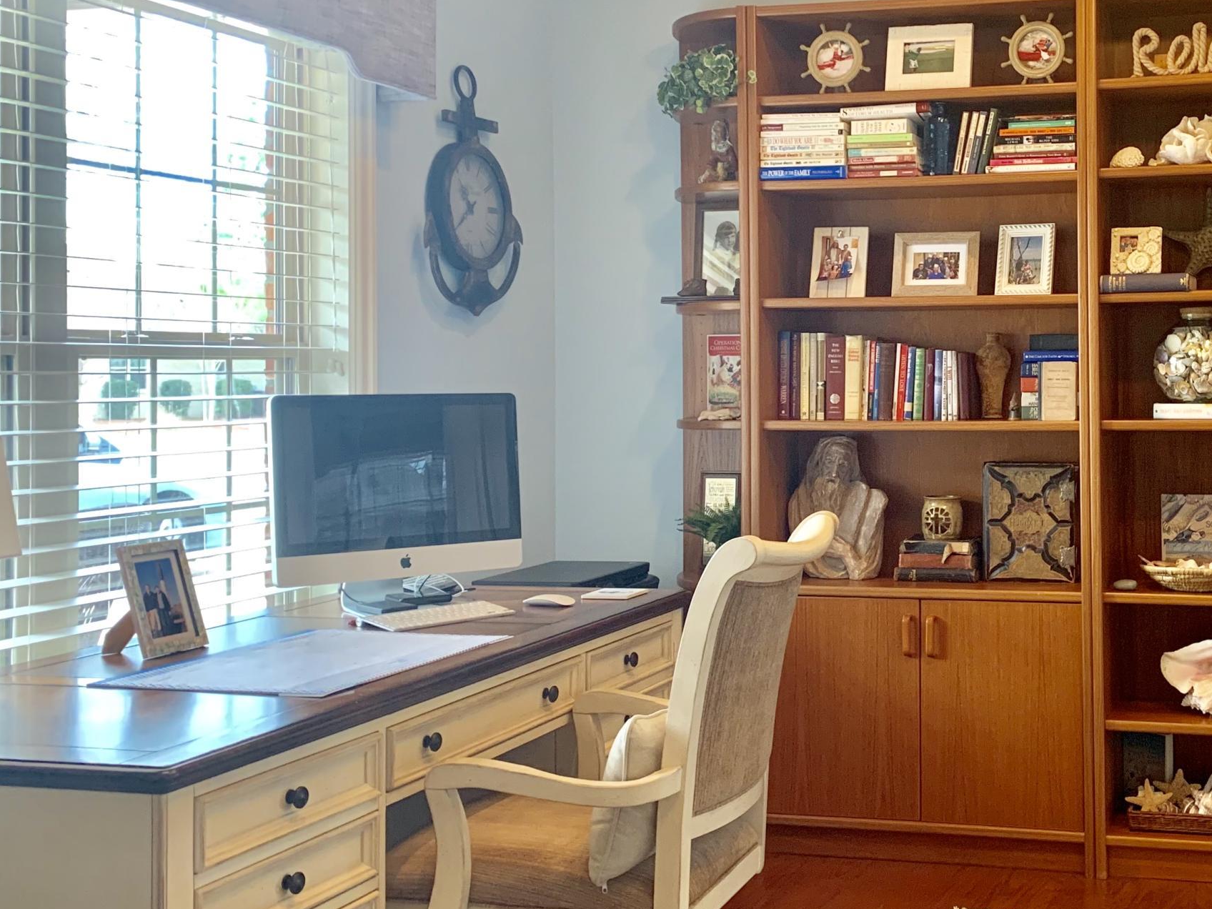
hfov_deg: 39.5
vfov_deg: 31.5
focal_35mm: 46
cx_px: 978
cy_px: 379
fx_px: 1611
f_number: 1.8
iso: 200
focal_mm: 4.25
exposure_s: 1/60
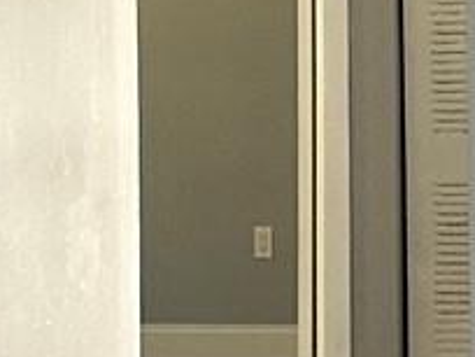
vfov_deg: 7.8
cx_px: 792
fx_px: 2580
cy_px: -86
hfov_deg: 10.1
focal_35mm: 188
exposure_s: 1/60
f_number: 1.78
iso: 250
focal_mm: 6.86
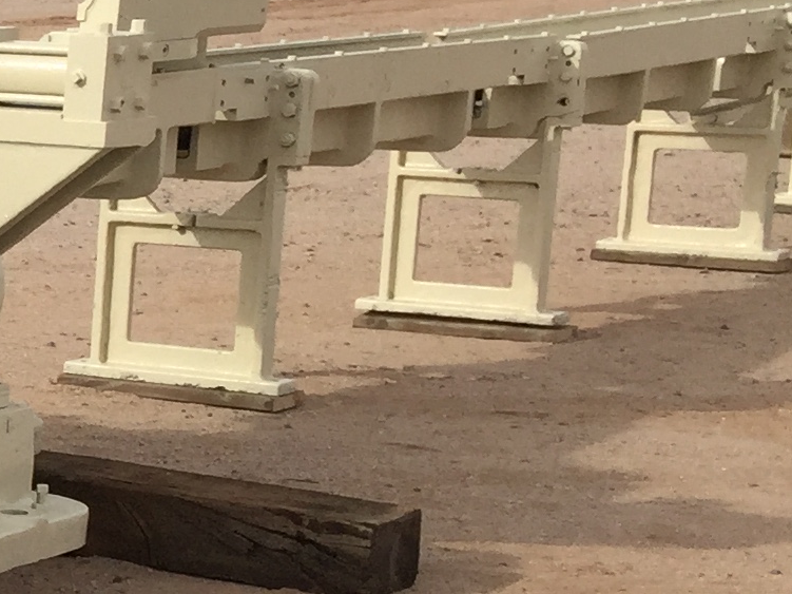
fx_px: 2882
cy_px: 535
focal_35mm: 126
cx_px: -902
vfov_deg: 11.7
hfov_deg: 13.1
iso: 32
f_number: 2.2
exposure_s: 1/2639
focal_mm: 4.15
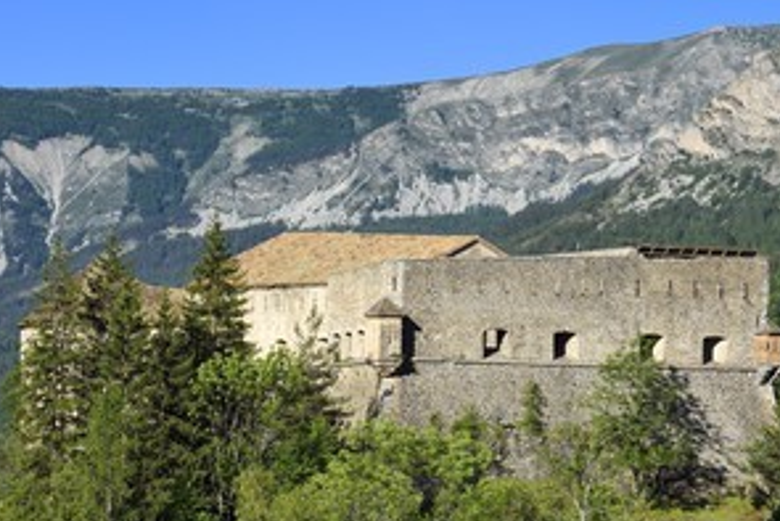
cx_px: 428
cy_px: 325
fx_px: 4010
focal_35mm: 185
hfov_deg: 11.1
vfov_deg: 7.4
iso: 200
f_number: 13
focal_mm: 130
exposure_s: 1/320
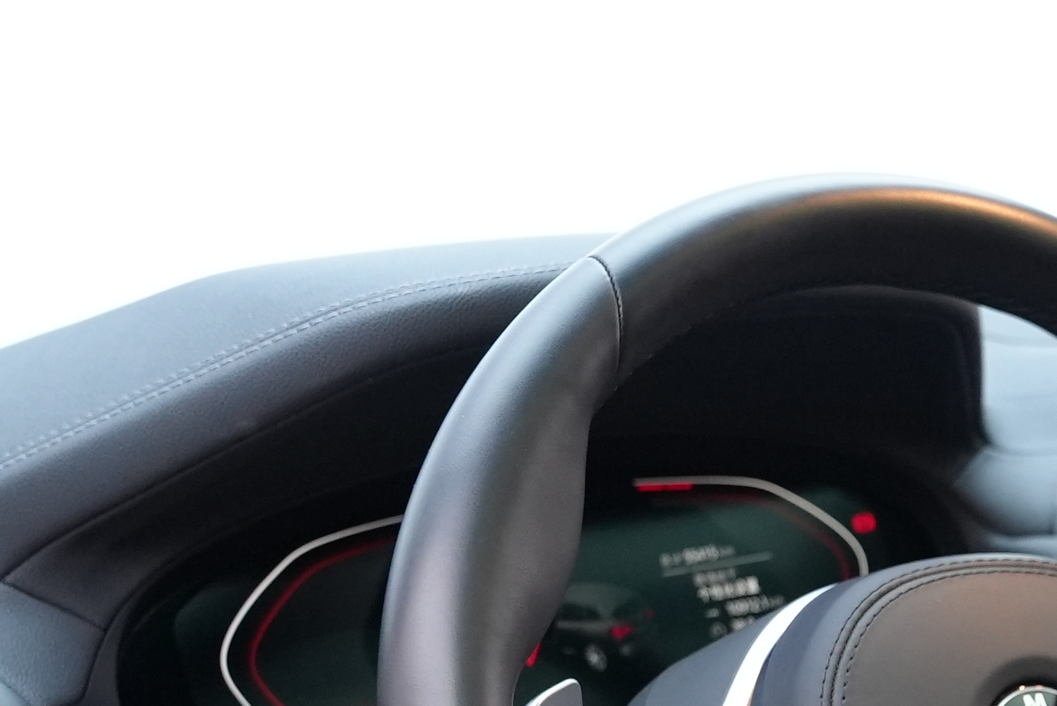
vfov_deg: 18.5
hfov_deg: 24.8
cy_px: 834
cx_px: 1395
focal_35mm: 70
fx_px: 2056
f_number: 4
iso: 3200
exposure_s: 1/160
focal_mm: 24
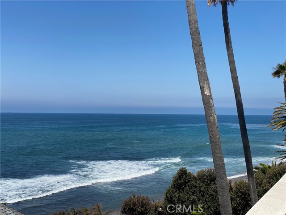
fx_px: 430
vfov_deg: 28.0
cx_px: 143
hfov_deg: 36.8
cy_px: 108
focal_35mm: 52
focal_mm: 6
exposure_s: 1/2398
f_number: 2
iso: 20
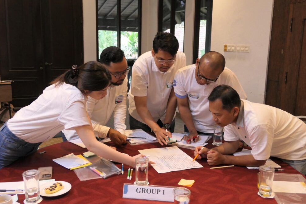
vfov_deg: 36.9
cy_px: 102
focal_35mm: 36
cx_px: 155
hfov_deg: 53.1
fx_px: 306
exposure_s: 1/50
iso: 1600
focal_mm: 12.8
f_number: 2.8
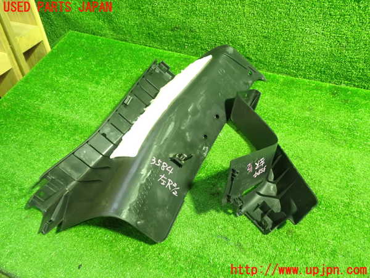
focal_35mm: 30
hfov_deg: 60.0
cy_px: 139
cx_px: 185
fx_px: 321
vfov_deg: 46.8
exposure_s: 1/30
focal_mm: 5.4
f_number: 2.3
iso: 800
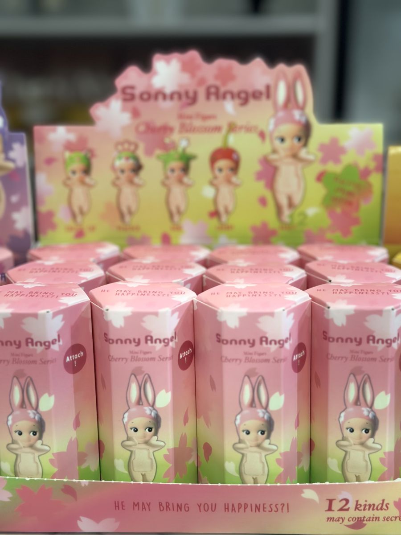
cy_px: 268
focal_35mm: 48
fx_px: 741
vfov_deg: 39.7
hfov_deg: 30.3
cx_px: 200
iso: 80
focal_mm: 6.86
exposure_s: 1/555
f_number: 1.78
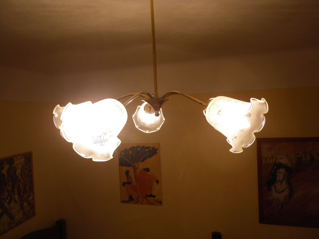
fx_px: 258
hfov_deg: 63.4
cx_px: 160
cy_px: 120
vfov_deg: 49.7
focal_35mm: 28
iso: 160
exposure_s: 1/60
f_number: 2.6
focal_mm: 4.9
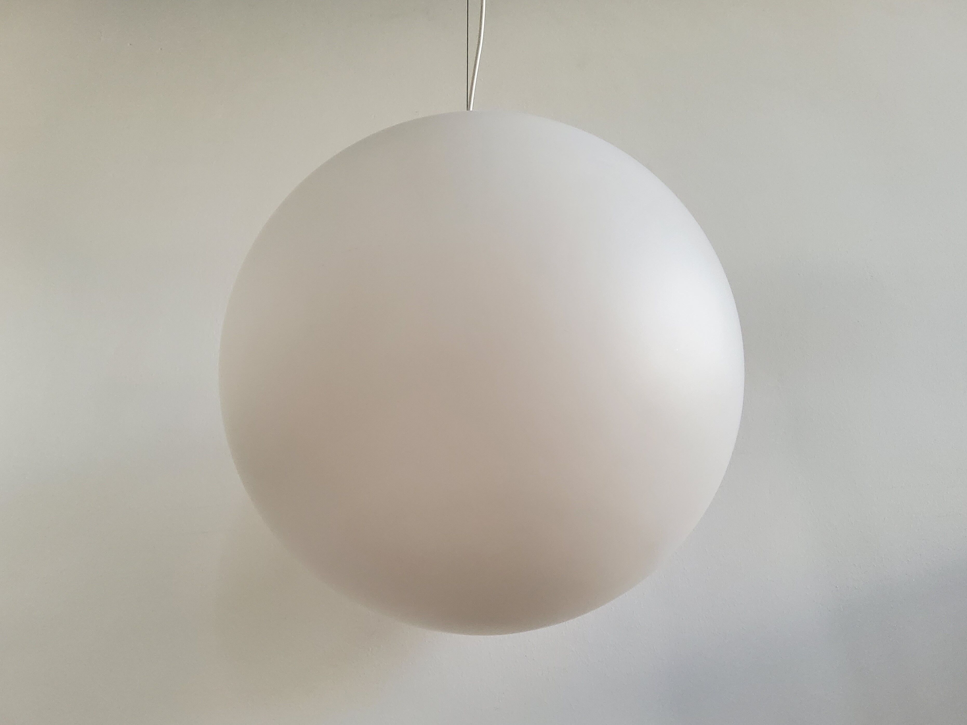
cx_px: 484
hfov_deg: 67.3
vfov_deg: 53.1
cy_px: 362
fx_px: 726
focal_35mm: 26
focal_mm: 3.08
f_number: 2
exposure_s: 1/39
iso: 500
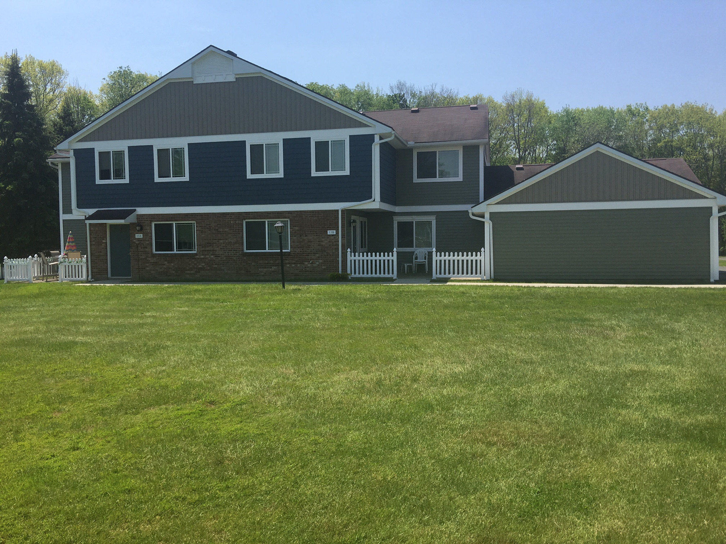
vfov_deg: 48.2
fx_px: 608
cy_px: 272
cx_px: 363
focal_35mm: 29
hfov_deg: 61.7
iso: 25
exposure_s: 1/1538
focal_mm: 4.15
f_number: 2.2
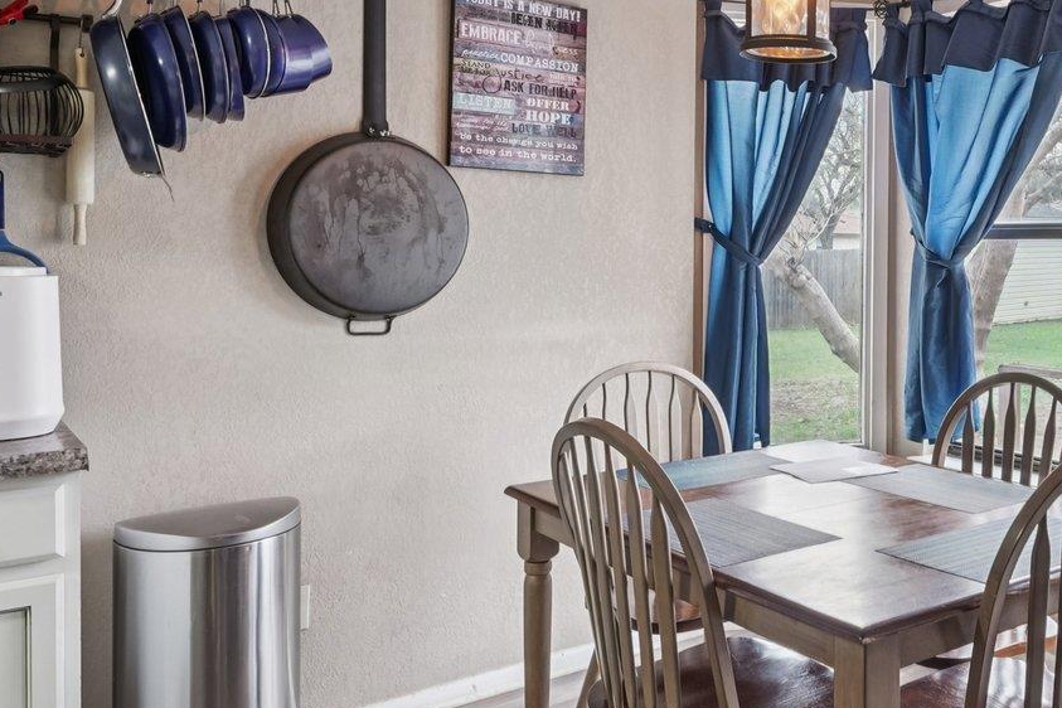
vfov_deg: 38.6
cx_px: 889
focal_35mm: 34
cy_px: 254
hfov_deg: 51.3
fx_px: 1003
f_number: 8
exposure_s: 1/15
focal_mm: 14
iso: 400
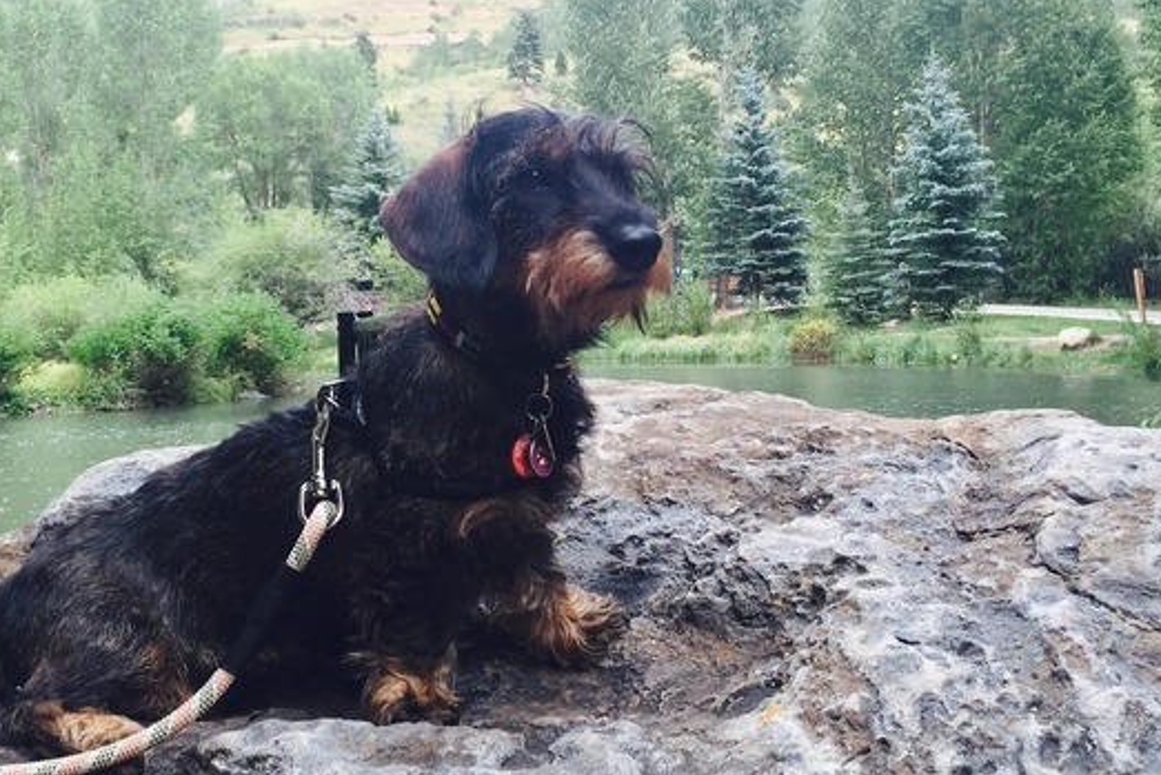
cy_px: 254
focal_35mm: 45
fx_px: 1452
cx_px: 579
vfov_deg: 29.7
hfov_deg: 43.6
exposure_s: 1/291
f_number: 2.2
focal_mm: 4.15
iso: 32
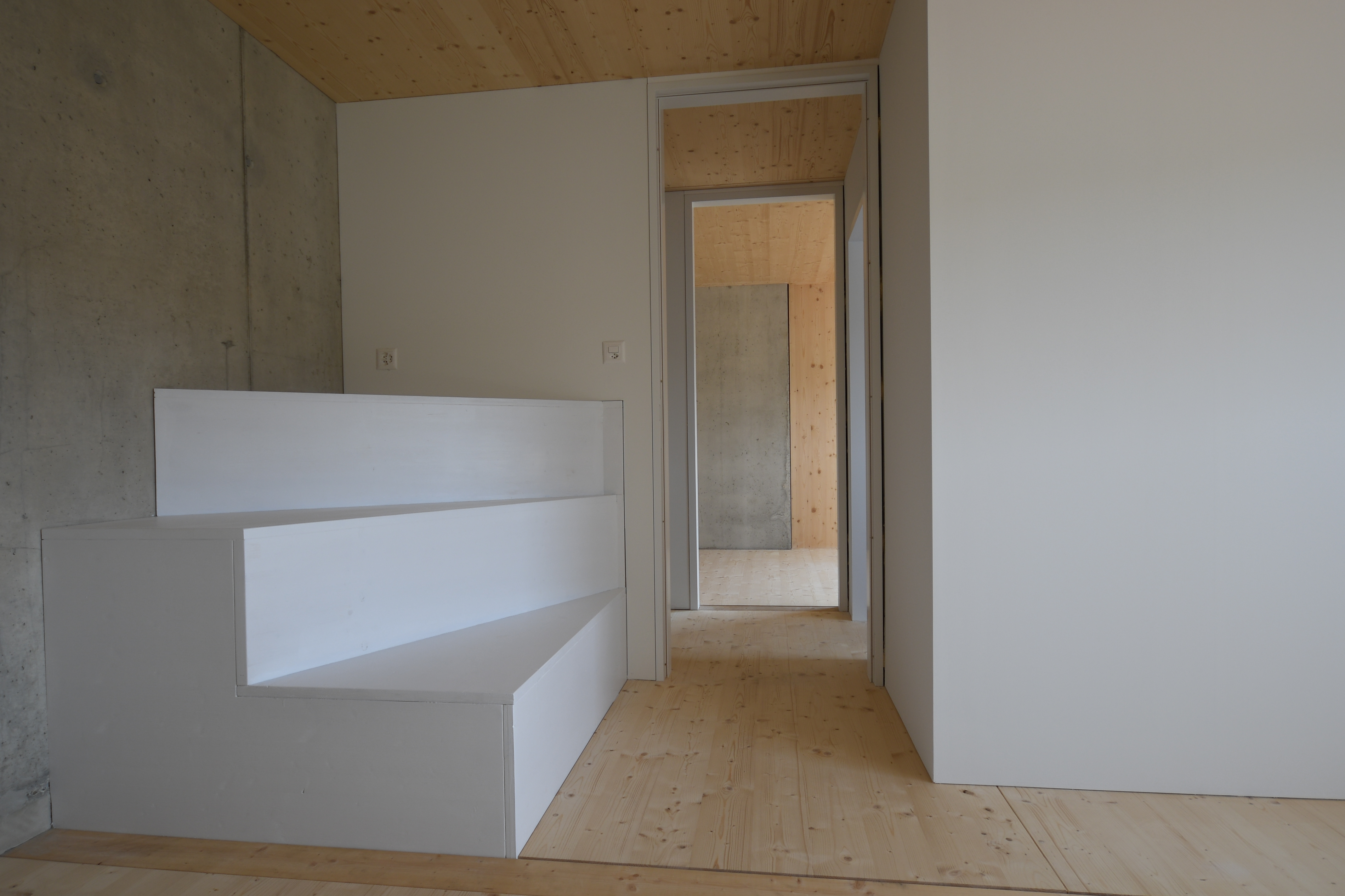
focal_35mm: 20
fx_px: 747
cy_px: 448
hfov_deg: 84.0
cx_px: 672
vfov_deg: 61.9
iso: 100
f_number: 4
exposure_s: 1/60
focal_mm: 10
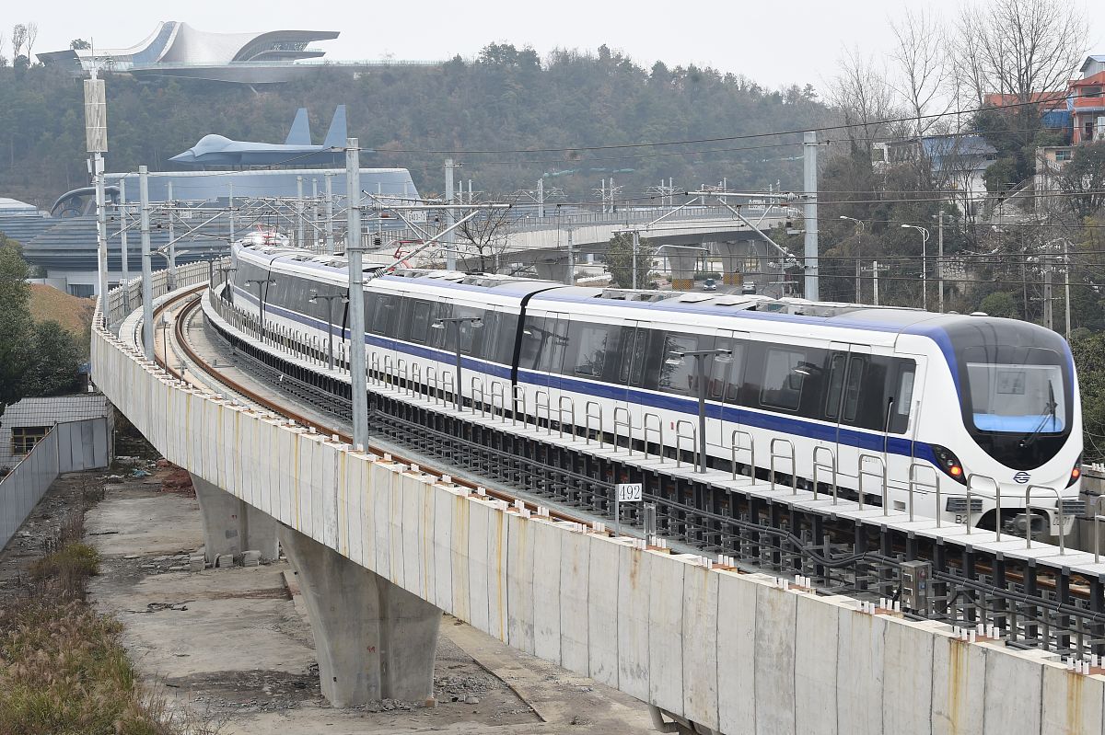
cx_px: 552
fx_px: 2516
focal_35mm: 82
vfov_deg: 16.6
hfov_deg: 24.8
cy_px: 368
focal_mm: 82
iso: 1600
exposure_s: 1/320
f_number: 9
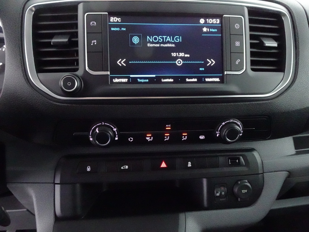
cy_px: 116
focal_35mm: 24
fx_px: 214
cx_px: 154
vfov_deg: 56.8
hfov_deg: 71.6
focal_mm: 4.25
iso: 3200
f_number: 3.5
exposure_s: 1/15
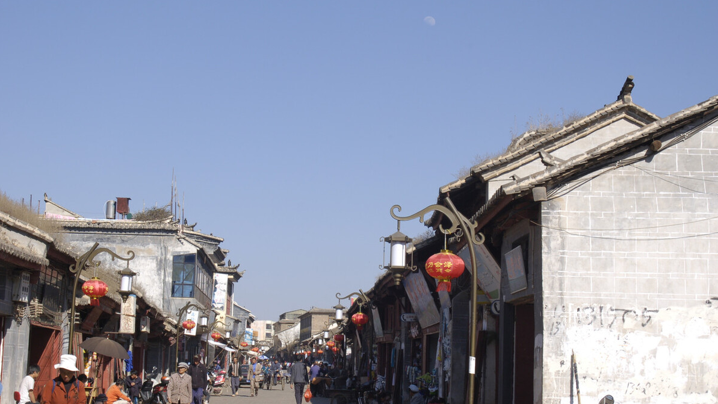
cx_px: 359
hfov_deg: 34.9
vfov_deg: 20.0
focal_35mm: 60
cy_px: 217
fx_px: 1142
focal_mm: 38
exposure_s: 1/125
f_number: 13
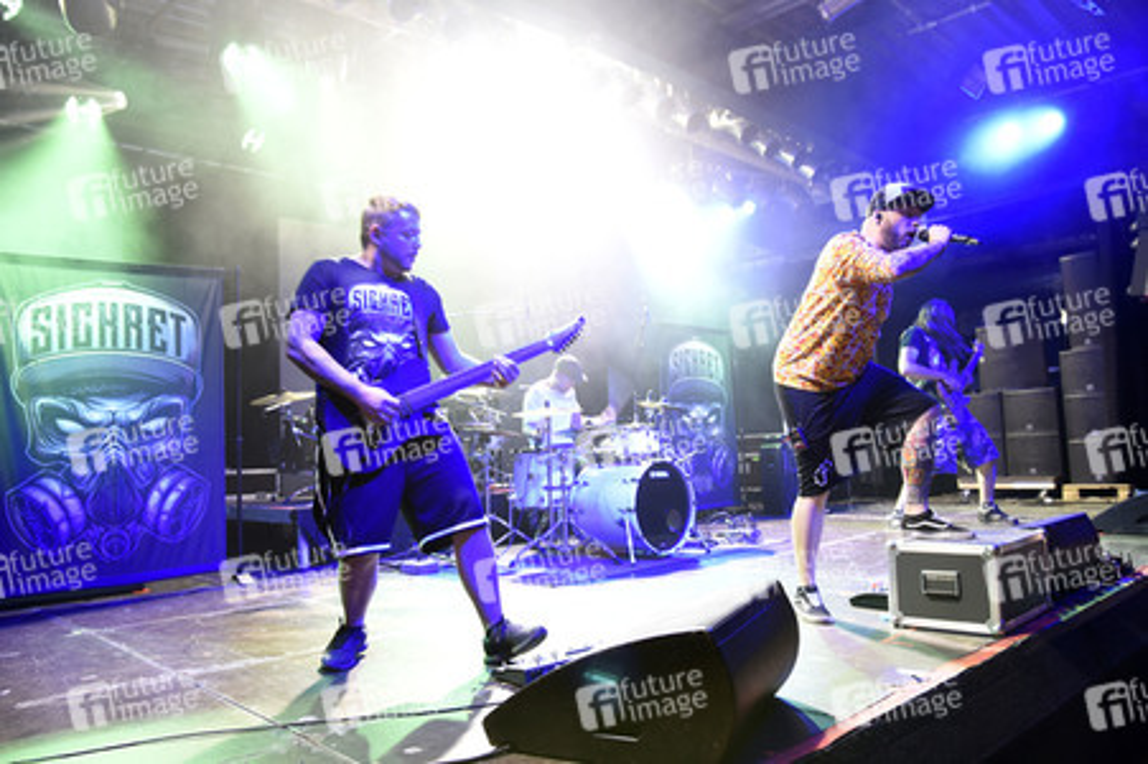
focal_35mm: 27
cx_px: 574
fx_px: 860
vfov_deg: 47.9
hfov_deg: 67.4
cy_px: 382
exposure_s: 1/50
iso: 1250
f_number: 4.5
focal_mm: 27
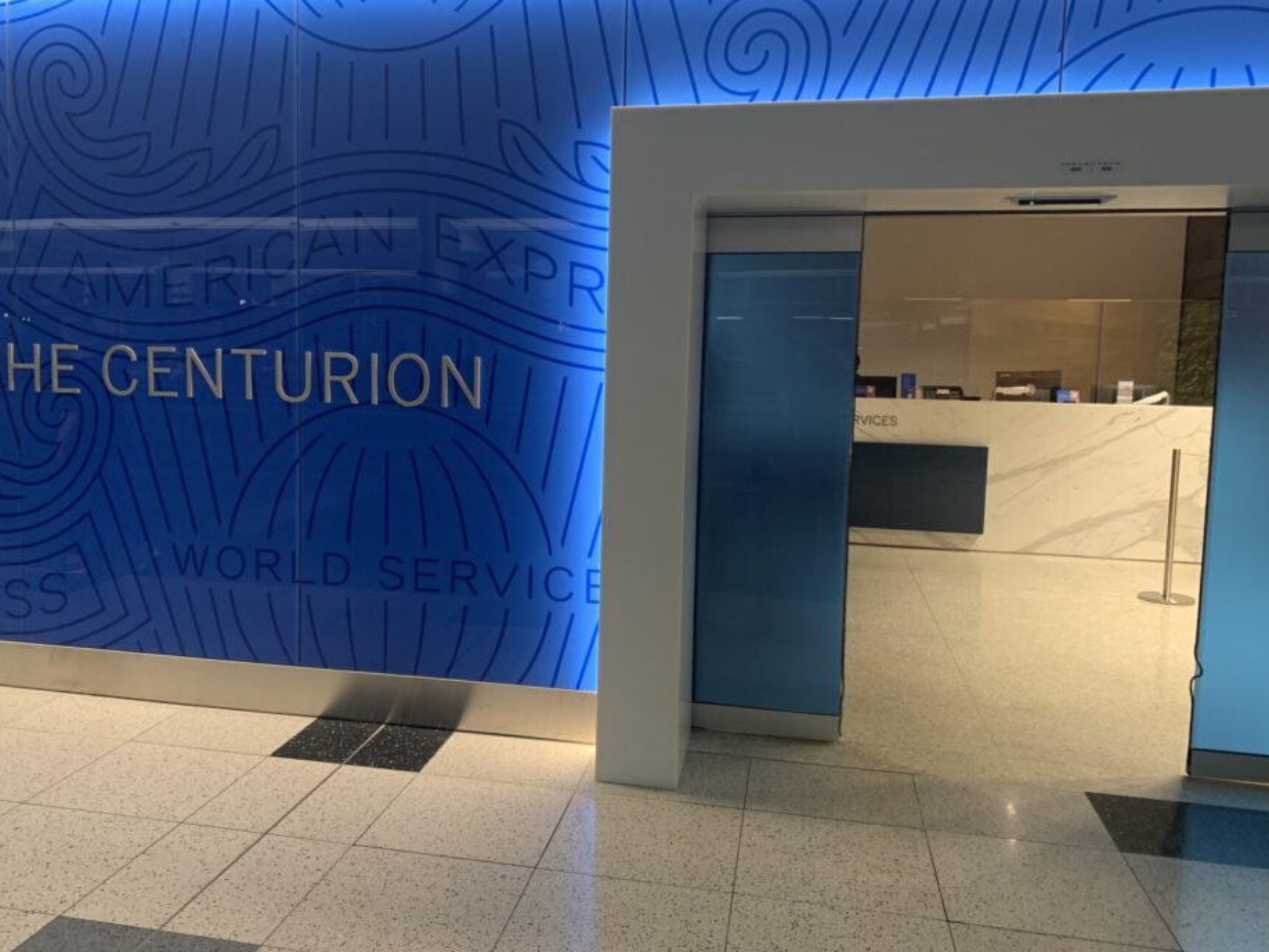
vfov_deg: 48.2
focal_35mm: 29
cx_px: 578
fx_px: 1063
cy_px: 444
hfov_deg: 61.5
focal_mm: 4.25
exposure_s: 1/60
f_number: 1.8
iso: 100
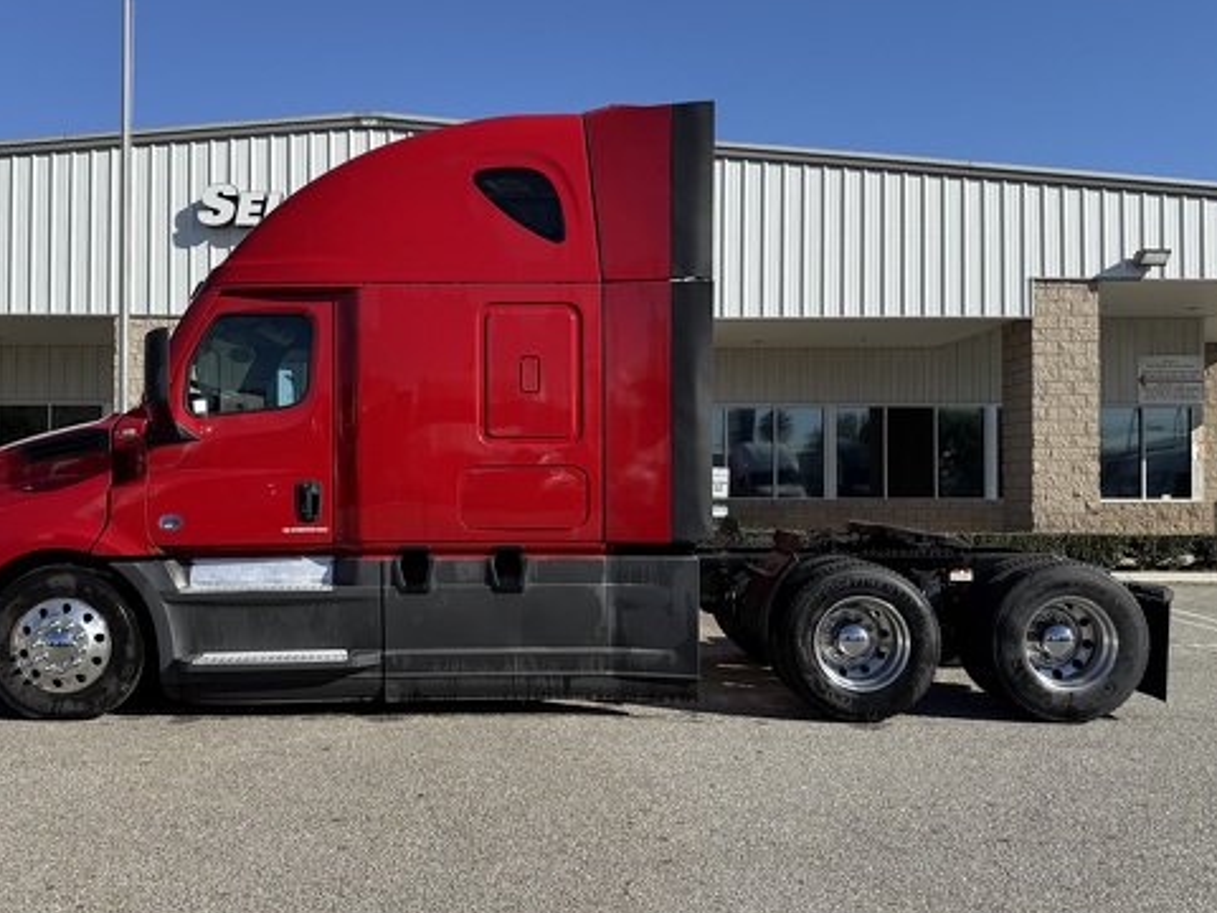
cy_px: 467
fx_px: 1055
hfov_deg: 59.7
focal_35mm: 30
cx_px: 515
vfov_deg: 46.8
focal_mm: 6.76
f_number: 1.78
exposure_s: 1/3953
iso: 80
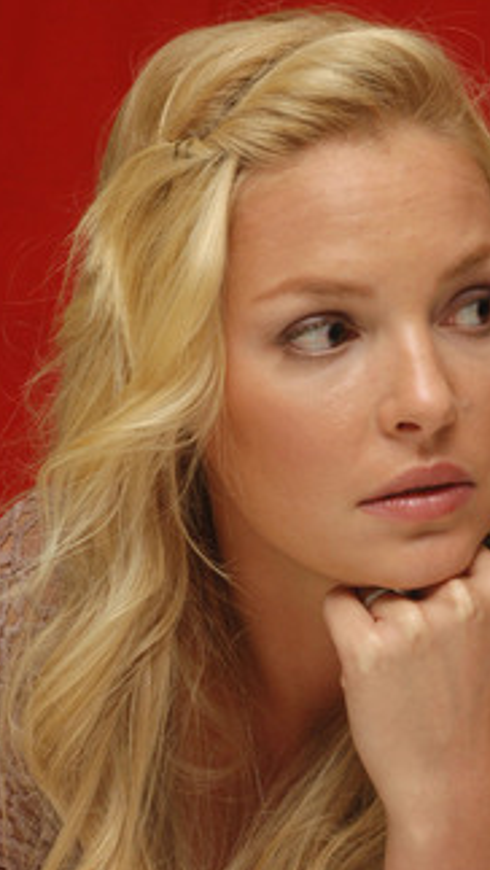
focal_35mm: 179
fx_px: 4129
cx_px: 339
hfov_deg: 6.8
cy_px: 493
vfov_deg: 12.0
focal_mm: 92
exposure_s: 1/320
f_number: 11
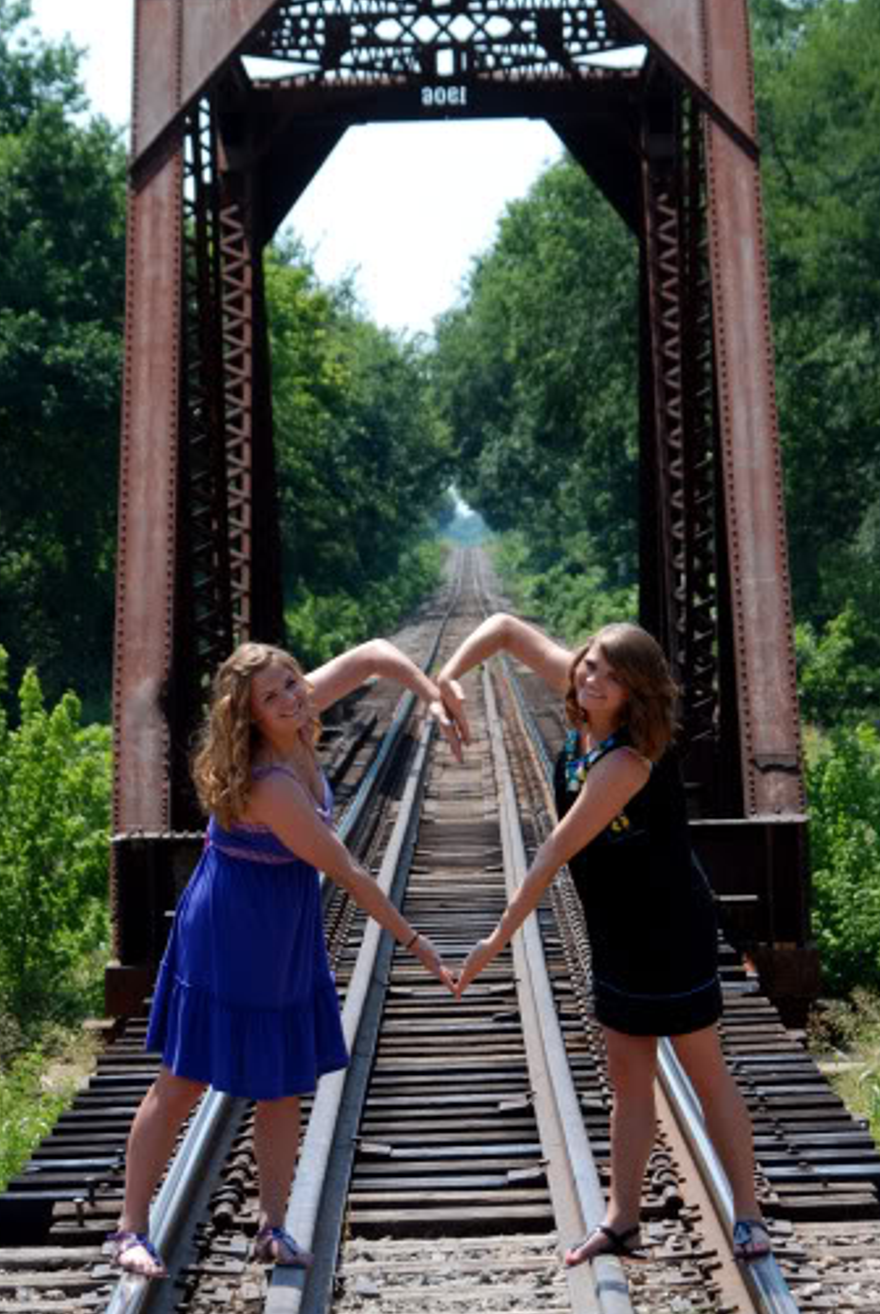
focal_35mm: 149
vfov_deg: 13.8
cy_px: 677
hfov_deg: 9.2
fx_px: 5448
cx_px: 435
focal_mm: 78
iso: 100
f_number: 7.1
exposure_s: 1/160
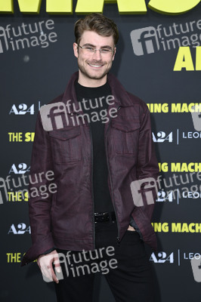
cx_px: 100
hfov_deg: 16.0
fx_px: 713
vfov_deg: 23.9
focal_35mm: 85
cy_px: 151
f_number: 5.6
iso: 800
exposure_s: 1/250
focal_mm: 85
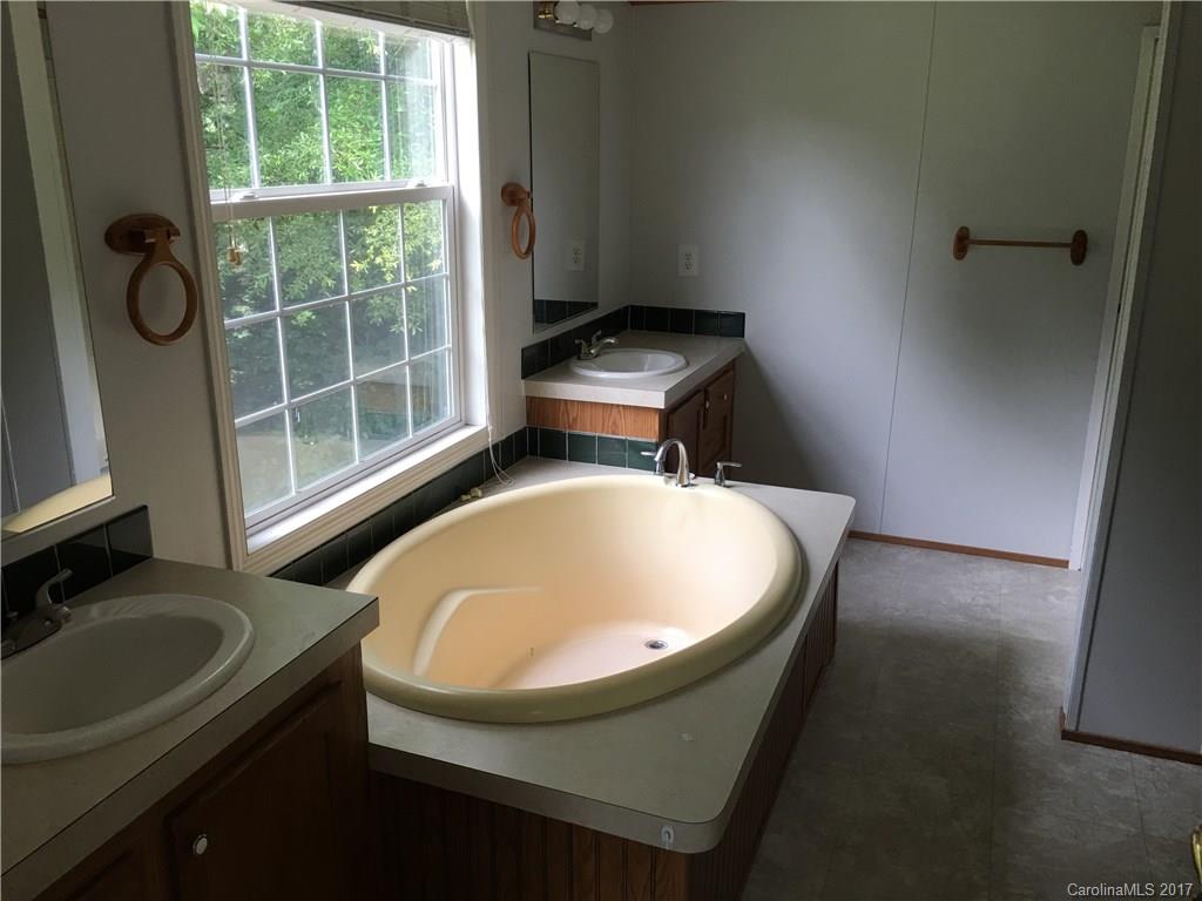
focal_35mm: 29
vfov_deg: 48.2
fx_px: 1007
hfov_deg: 61.7
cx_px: 601
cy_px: 450
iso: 25
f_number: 2.2
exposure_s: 1/30
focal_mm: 4.15
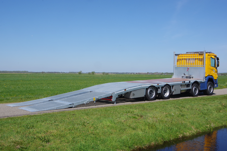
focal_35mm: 42
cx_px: 114
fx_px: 265
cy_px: 76
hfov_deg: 46.4
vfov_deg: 31.9
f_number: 22
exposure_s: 1/60
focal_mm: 28
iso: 200
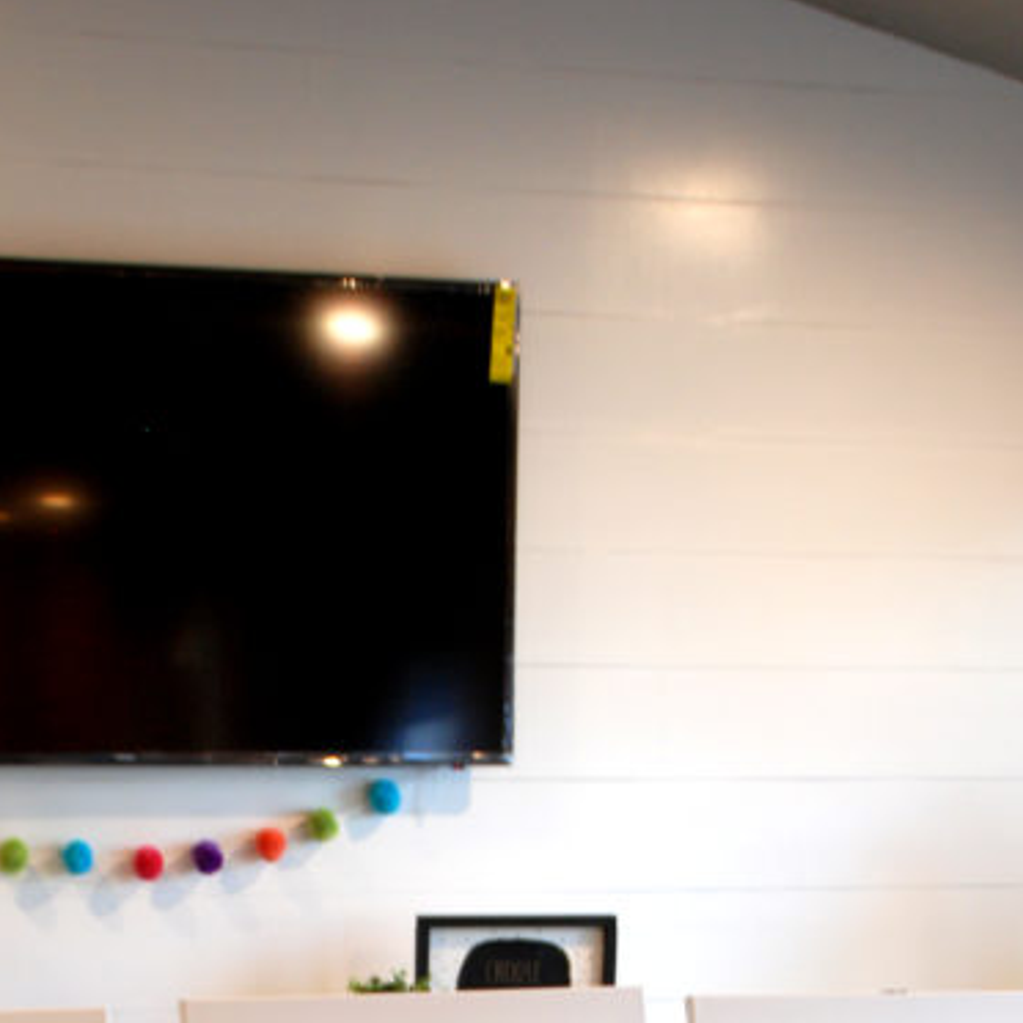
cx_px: 245
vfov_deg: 19.1
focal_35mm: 86
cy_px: 1202
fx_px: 2875
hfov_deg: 20.0
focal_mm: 28
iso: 400
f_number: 4
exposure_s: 1/15
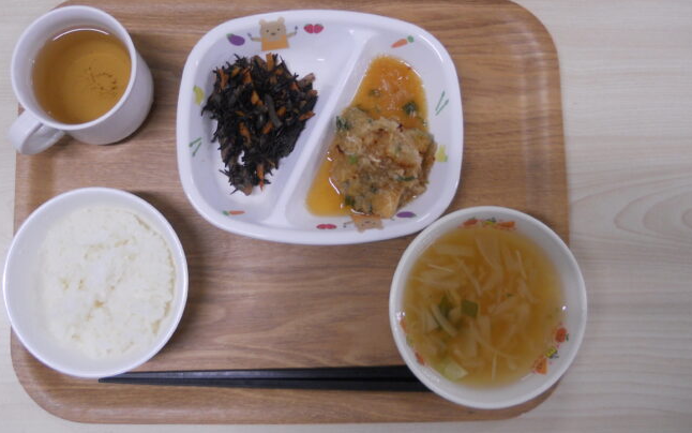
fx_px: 641
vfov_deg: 37.3
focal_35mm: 34
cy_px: 196
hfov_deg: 56.5
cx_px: 303
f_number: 3.2
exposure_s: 1/30
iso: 125
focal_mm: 4.9
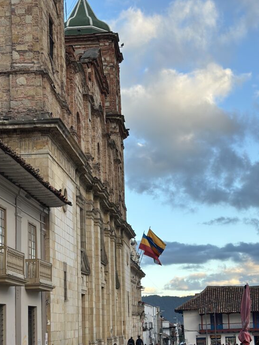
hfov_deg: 21.9
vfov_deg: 28.9
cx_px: 152
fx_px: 669
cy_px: 218
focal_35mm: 67
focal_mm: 6.86
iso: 80
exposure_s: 1/1157
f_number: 1.78
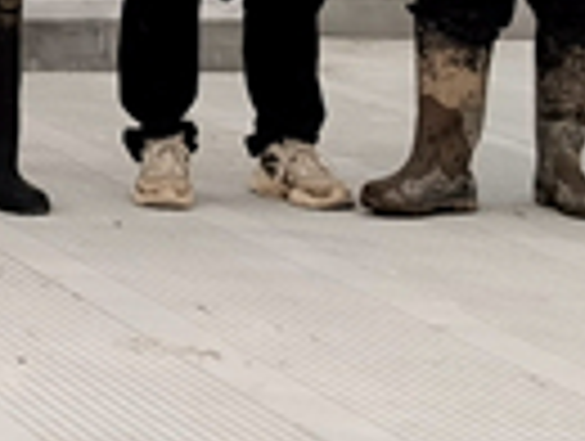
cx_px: -819
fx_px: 3640
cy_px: -783
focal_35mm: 215
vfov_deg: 6.4
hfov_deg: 8.4
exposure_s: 1/1499
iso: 50
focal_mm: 5.56
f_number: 1.6
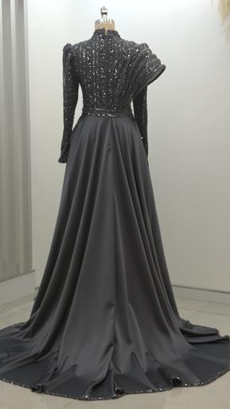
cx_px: 104
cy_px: 204
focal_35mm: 53
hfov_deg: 22.7
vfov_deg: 39.2
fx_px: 574
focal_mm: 6.76
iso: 64
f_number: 1.78
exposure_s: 1/561
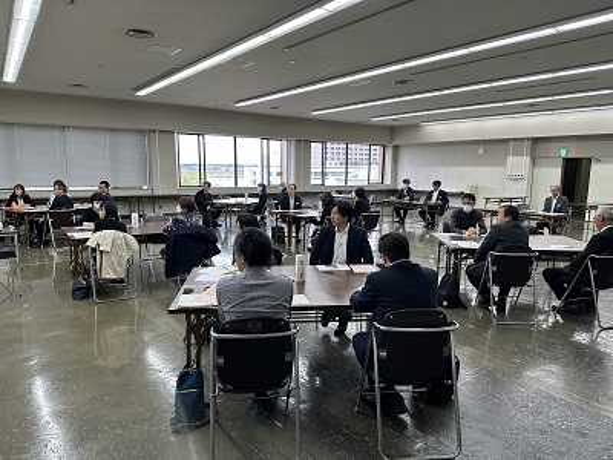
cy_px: 230
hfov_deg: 71.6
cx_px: 306
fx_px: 425
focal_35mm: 24
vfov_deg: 56.8
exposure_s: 1/121
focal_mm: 6.86
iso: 100
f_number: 1.78
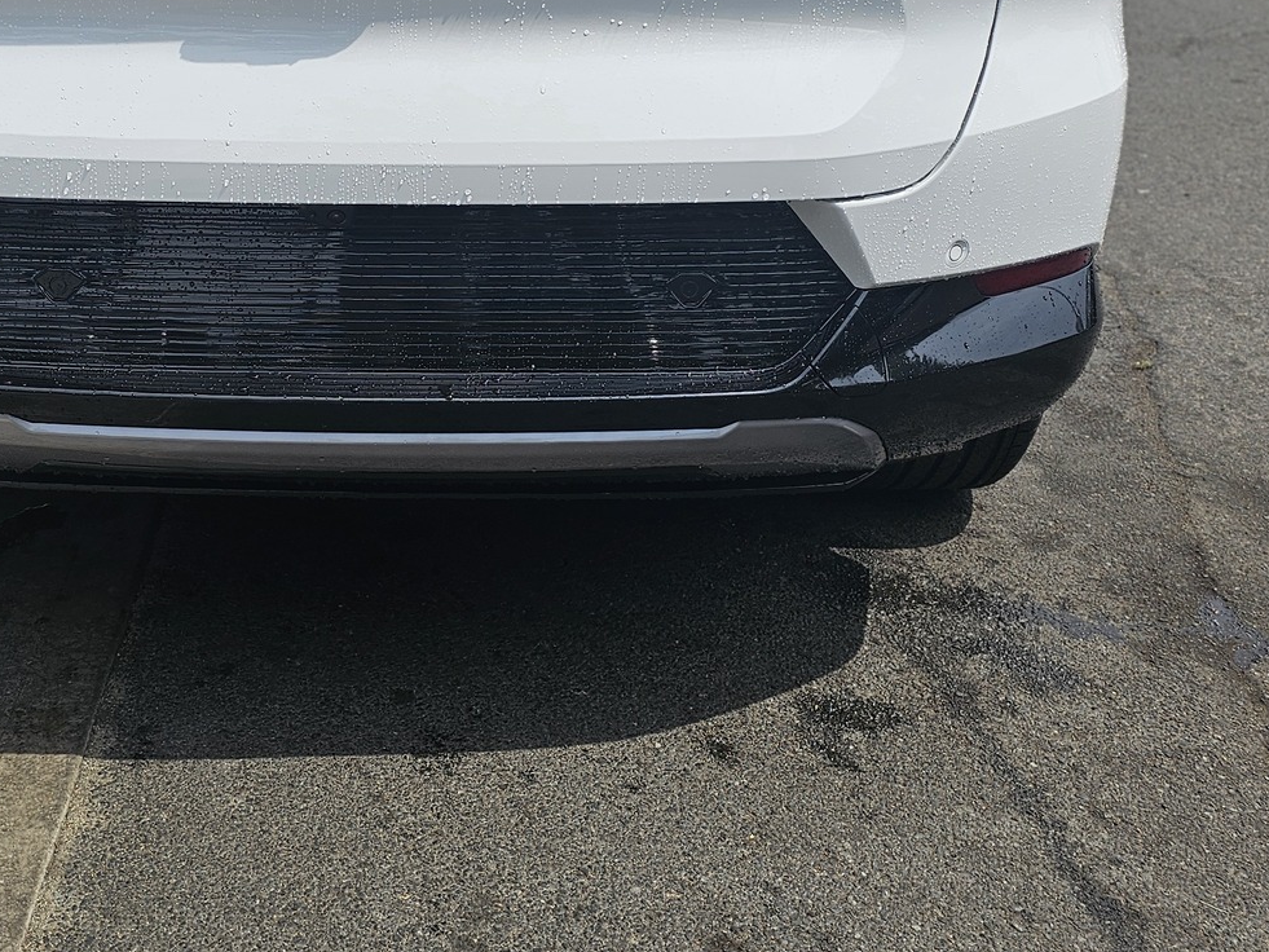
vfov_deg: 29.5
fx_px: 1760
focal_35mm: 48
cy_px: 167
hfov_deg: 38.9
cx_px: 356
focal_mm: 6.3
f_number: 1.7
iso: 10
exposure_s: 1/1036
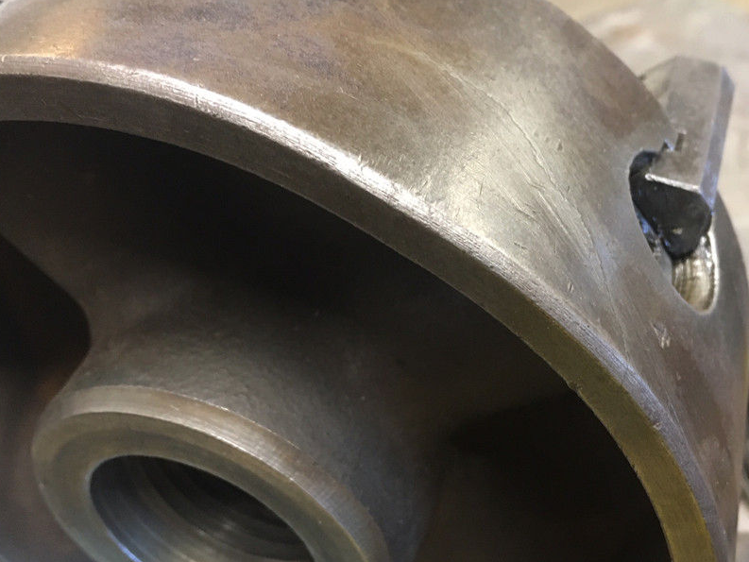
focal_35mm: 39
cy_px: 268
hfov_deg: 47.6
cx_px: 444
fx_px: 844
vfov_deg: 36.8
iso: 200
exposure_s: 1/17
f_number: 2.2
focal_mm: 4.15
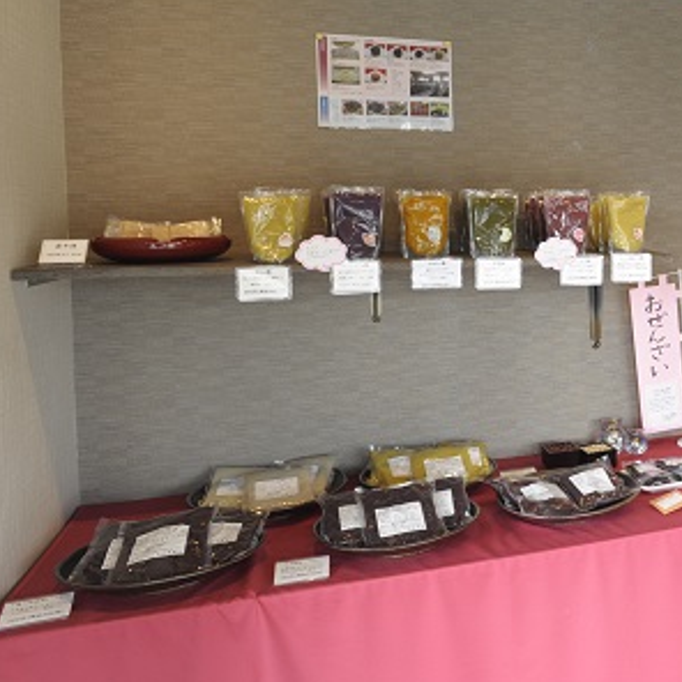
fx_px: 981
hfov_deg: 34.6
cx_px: 695
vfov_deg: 38.0
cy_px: 245
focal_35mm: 44
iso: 200
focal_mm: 24
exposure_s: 1/8
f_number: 7.1
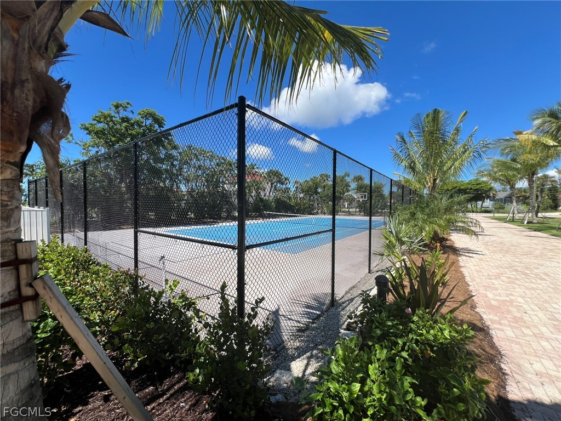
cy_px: 210
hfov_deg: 106.2
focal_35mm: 13
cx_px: 280
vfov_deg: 89.9
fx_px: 211
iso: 32
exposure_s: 1/1575
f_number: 1.8
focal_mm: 1.57
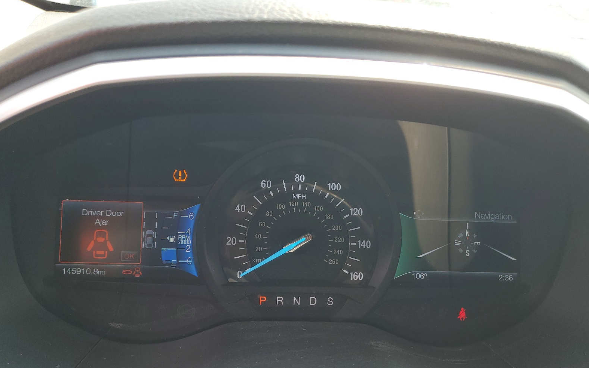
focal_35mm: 28
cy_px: 205
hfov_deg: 66.5
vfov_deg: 44.5
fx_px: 449
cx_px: 298
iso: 50
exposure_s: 1/270
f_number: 1.5
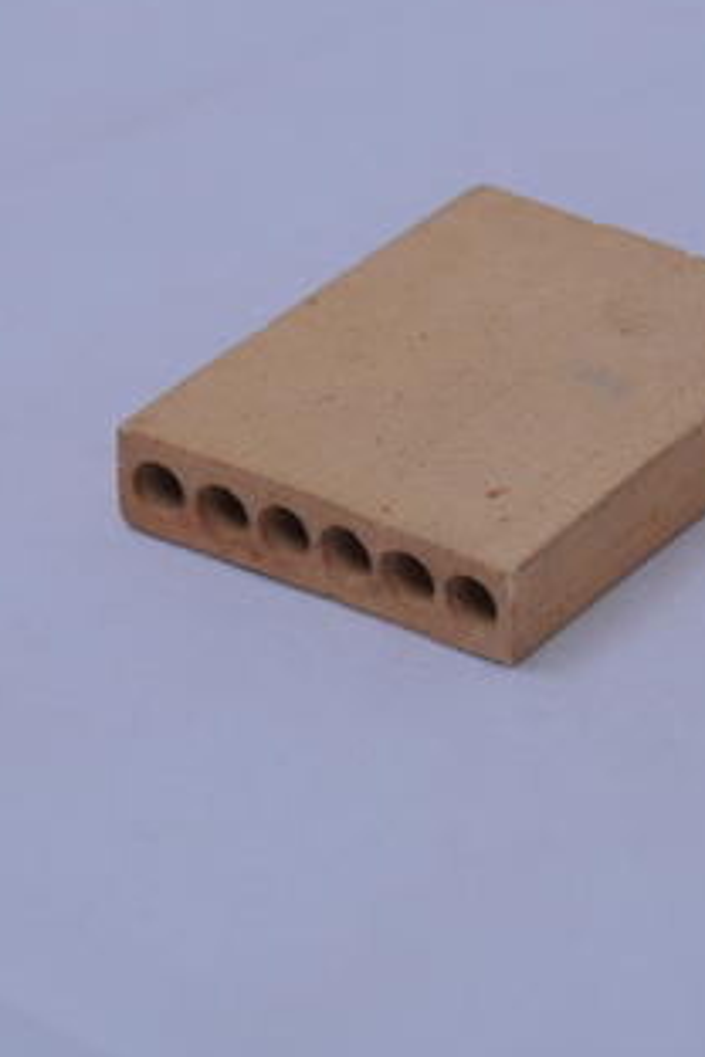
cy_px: 515
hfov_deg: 6.2
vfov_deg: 9.3
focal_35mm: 221
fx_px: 6491
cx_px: 410
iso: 200
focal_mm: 92
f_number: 14
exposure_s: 1/160
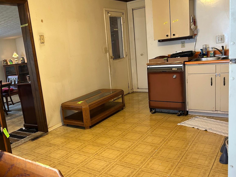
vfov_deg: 41.8
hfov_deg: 53.1
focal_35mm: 34
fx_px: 232
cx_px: 83
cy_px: 95
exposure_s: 1/60
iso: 250
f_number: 1.5
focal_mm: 5.7
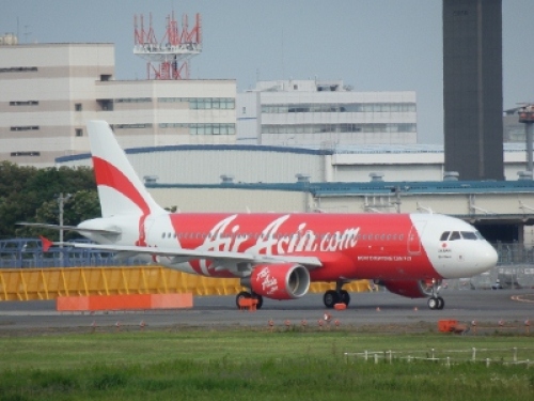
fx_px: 9256
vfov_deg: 2.5
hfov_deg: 3.3
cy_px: 200
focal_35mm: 600
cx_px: 267
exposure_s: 1/500
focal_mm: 108
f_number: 6.9
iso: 200
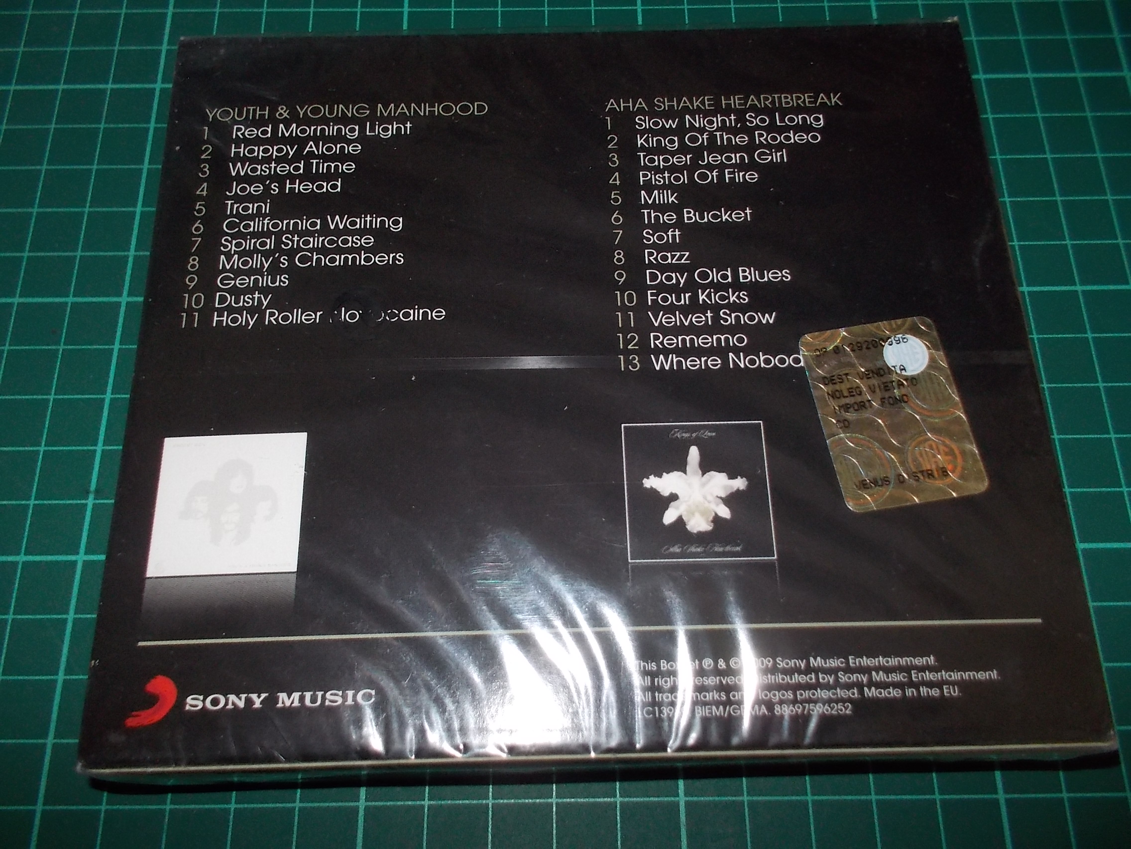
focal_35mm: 29
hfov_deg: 61.7
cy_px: 424
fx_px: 948
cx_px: 566
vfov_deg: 48.2
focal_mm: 4.1
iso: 200
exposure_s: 1/30
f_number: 3.3
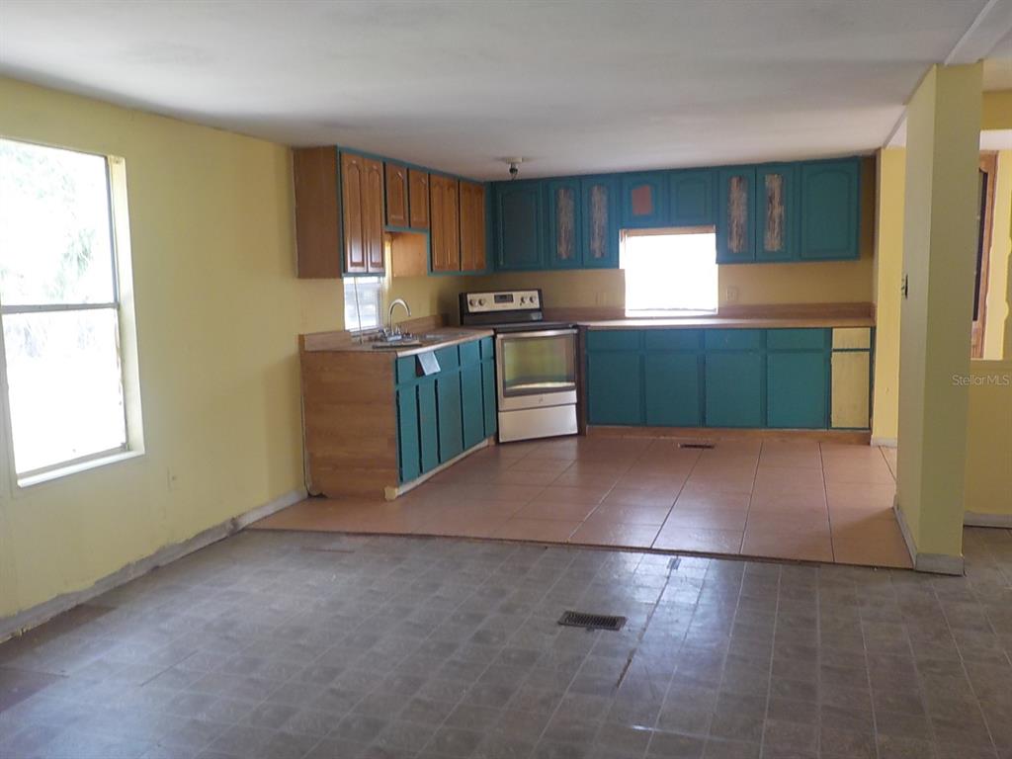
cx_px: 506
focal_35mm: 30
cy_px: 380
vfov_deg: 46.8
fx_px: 877
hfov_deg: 60.0
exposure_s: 1/50
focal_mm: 4.1
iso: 125
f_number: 3.3
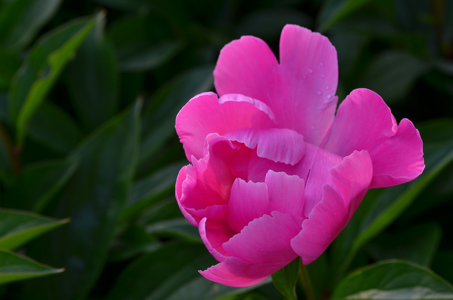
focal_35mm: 144
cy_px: 158
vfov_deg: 9.5
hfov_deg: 14.3
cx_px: 234
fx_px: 1808
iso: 100
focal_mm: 90
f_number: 8
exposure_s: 1/320
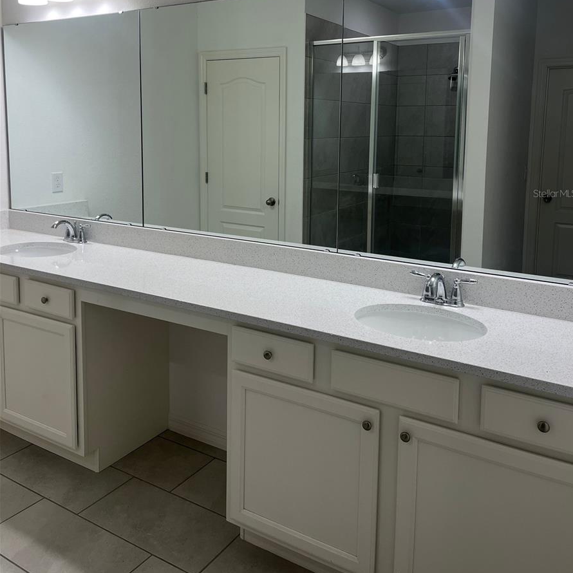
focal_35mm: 31
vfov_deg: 51.6
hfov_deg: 52.5
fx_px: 581
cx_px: 289
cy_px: 193
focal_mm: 5.1
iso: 50
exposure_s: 1/120
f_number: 1.6
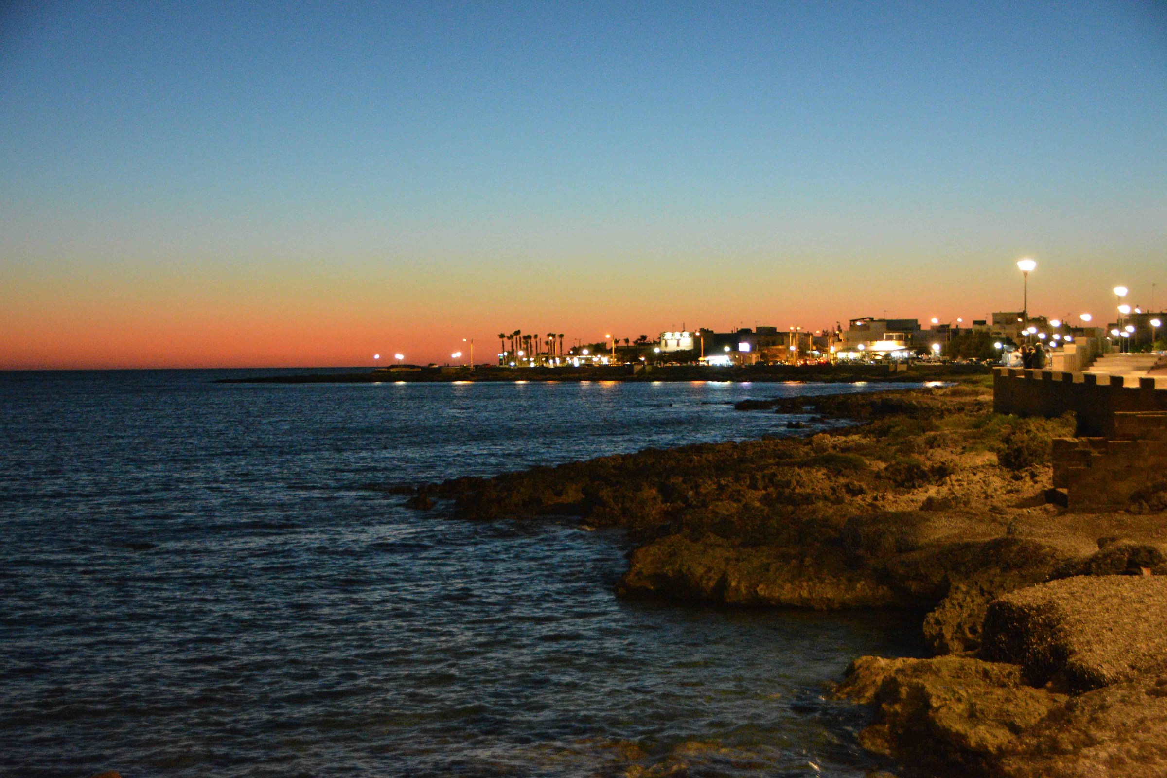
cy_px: 389
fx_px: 1653
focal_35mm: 51
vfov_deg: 26.5
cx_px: 584
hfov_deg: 38.9
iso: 5600
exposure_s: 1/15
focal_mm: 34
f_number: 4.2
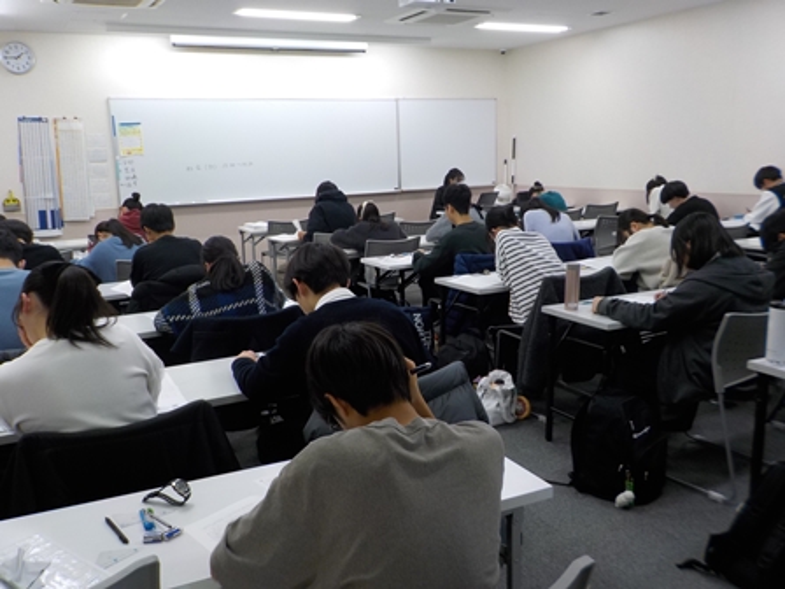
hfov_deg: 60.0
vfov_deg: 46.8
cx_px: 392
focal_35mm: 30
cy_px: 294
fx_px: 680
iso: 125
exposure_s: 1/30
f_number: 3.3
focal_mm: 4.1
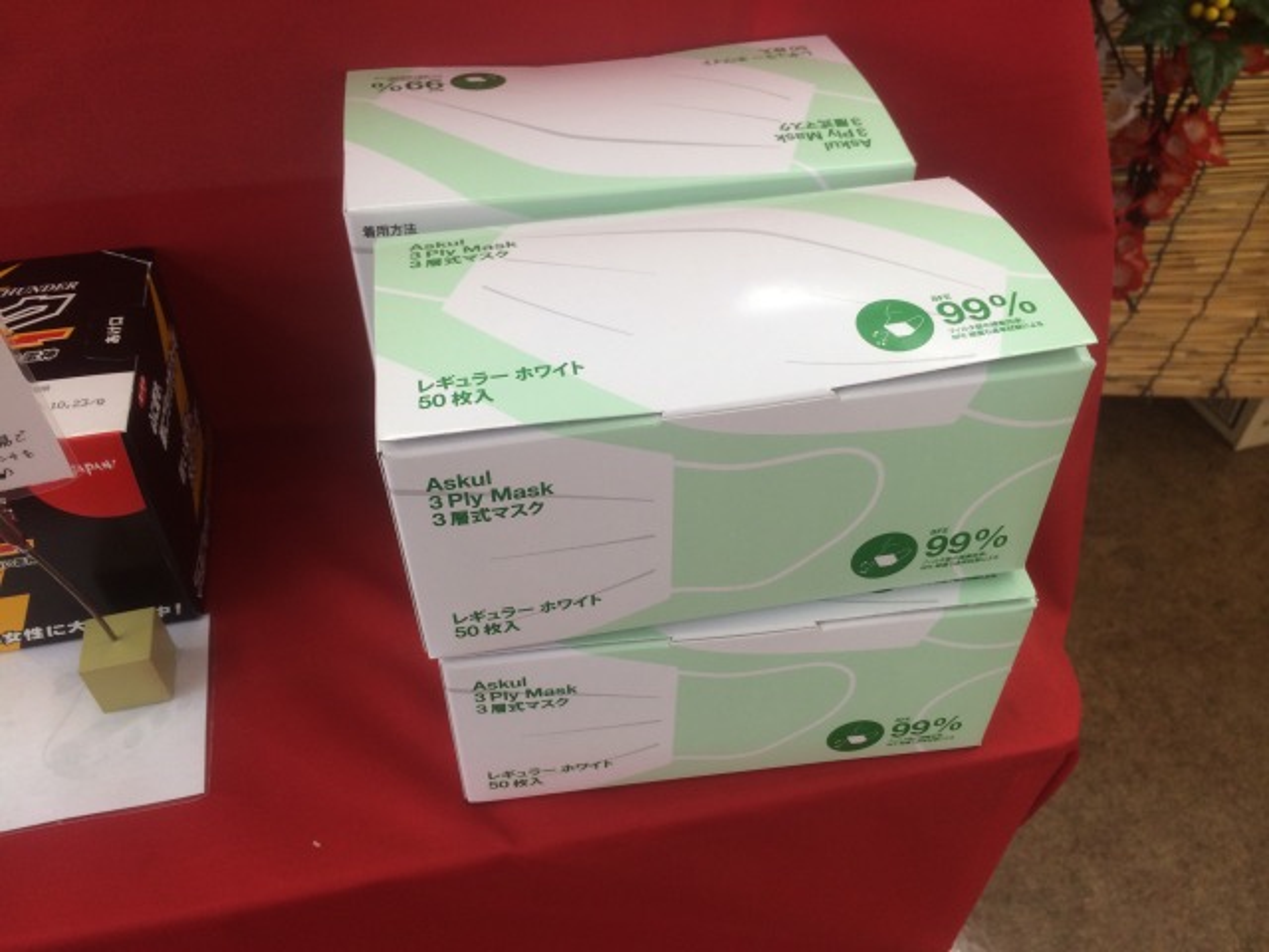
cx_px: 634
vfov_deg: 46.8
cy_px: 476
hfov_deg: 60.0
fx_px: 1100
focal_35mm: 30
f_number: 2.2
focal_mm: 4.12
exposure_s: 1/60
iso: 40
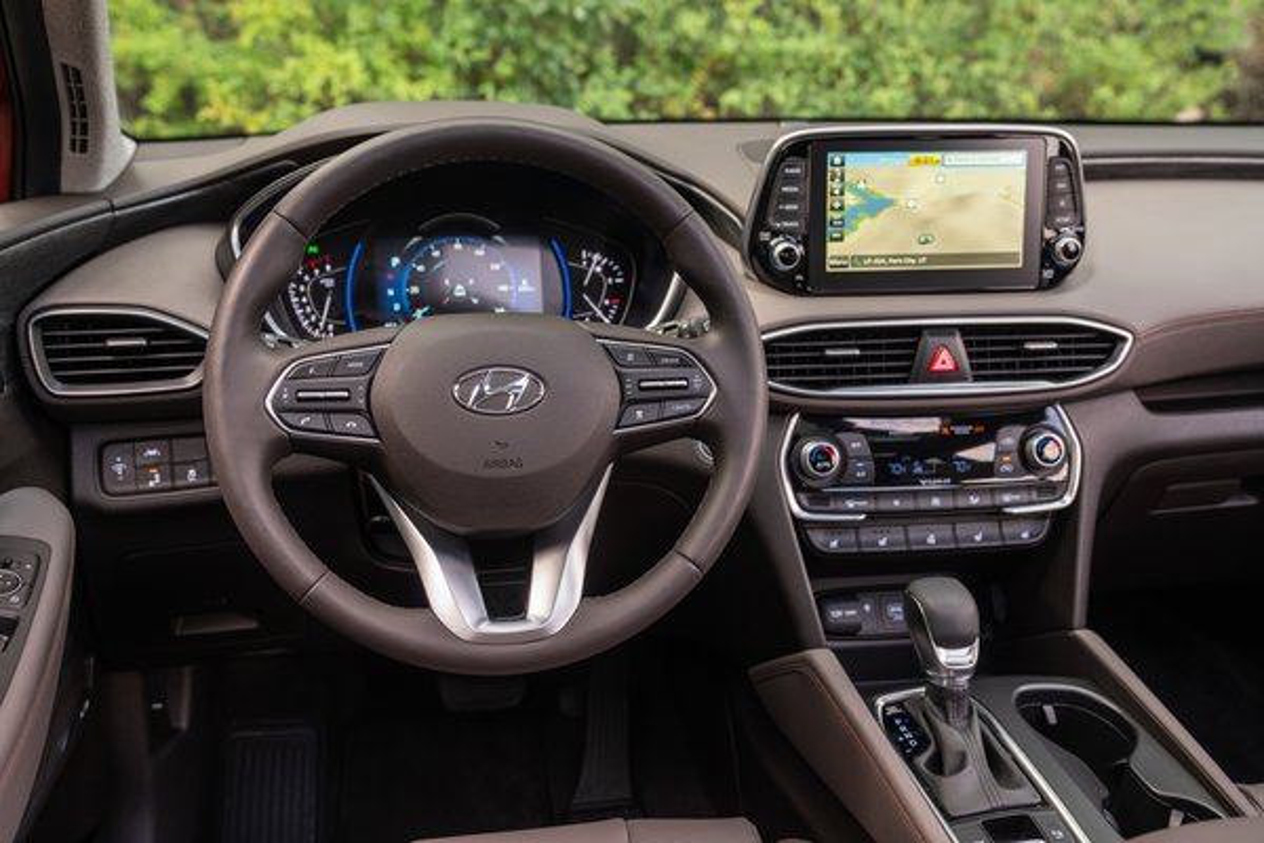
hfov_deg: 51.9
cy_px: 422
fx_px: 1299
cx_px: 632
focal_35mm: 37
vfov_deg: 35.9
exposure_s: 1/40
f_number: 4.5
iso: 200
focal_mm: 37
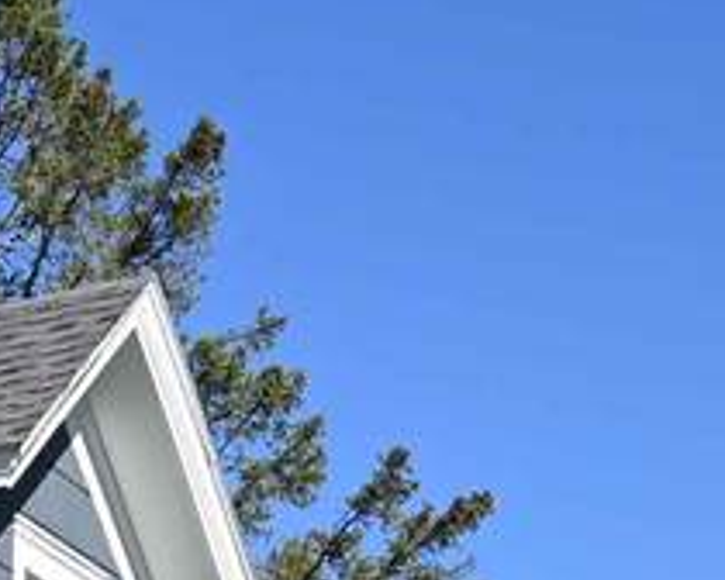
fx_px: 4291
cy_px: 1179
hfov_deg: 9.0
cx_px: -794
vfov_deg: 7.4
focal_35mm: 200
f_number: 8
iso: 100
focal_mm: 35
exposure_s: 1/250
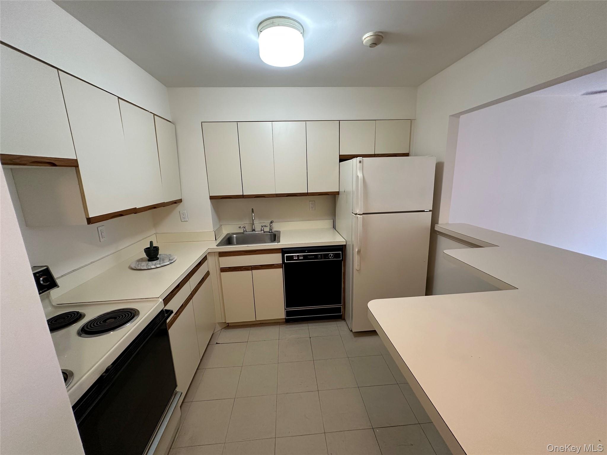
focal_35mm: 14
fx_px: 245
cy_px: 228
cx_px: 304
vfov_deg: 85.7
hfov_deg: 102.1
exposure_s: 1/60
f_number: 2.2
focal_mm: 2.22
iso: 200
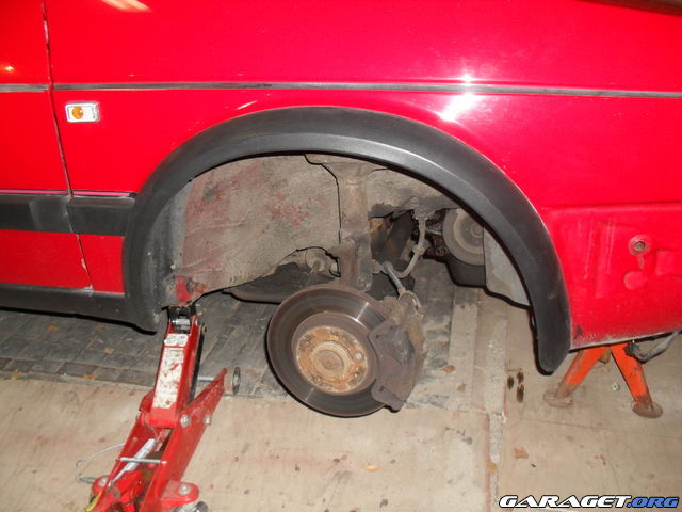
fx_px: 690
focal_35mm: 35
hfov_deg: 52.6
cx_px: 341
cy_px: 256
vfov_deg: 40.7
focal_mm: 6.3
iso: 200
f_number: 3.2
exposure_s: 1/45
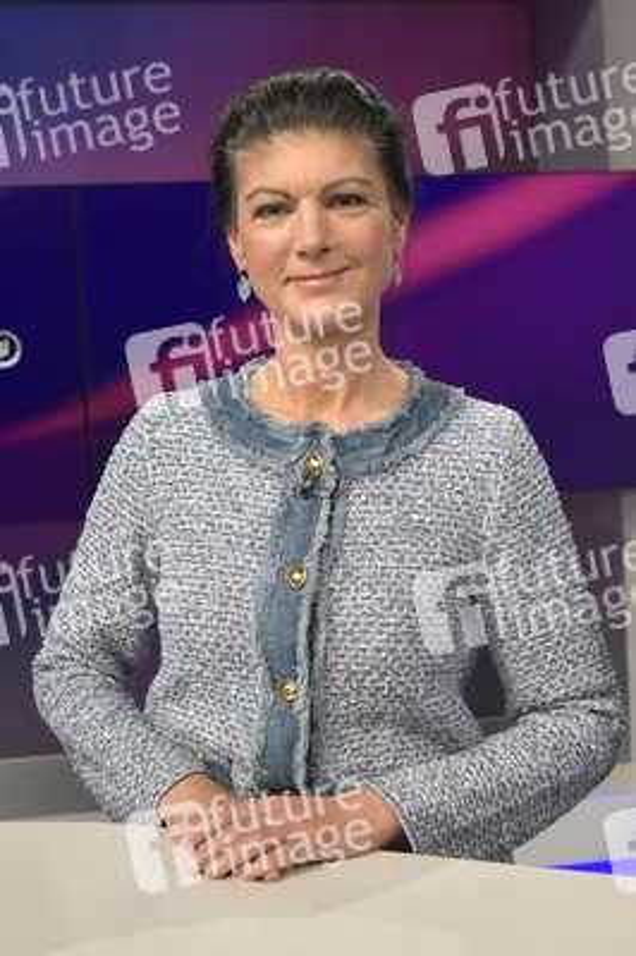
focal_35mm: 42
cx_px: 318
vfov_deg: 46.4
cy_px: 478
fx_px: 1115
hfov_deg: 31.8
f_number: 6.3
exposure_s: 1/200
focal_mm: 42
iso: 1600
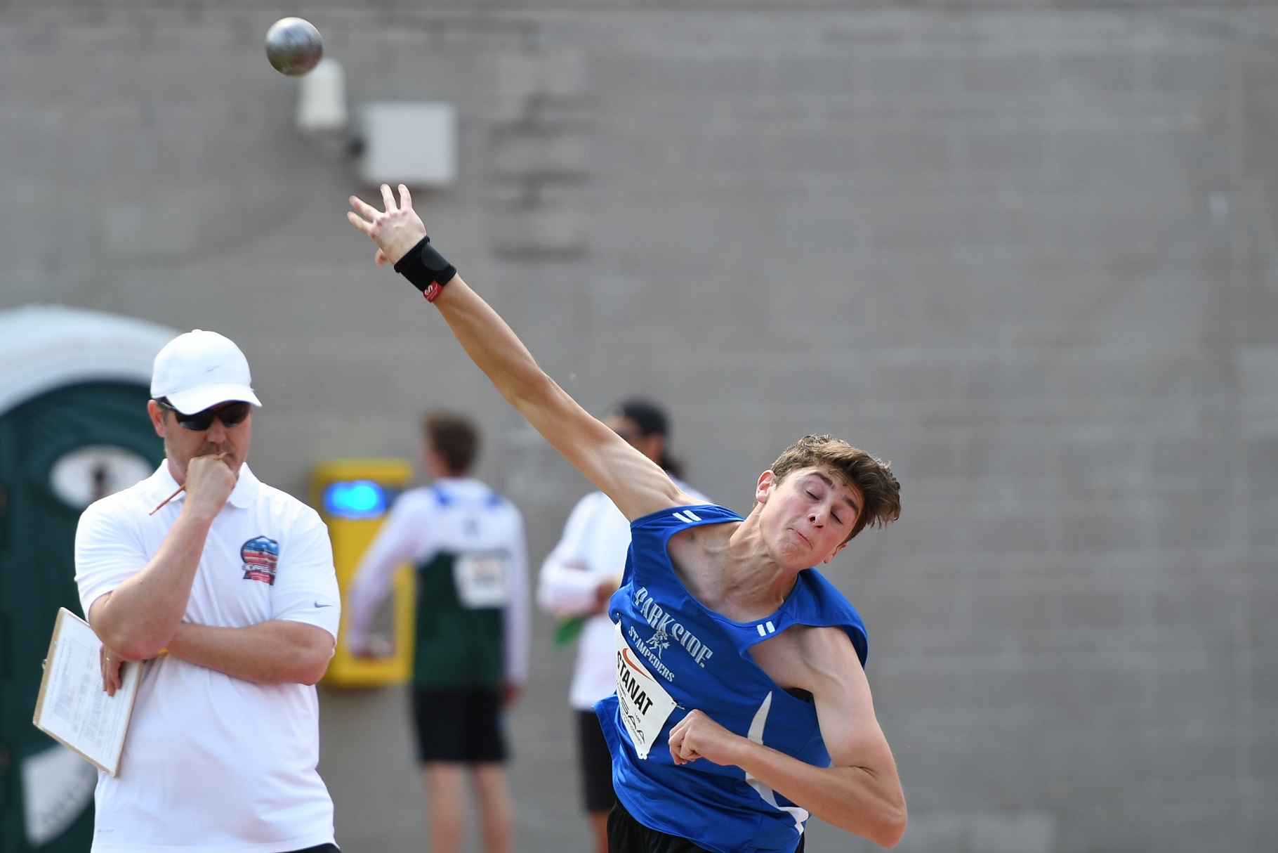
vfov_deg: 4.6
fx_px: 10651
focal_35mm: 300
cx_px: 639
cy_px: 426
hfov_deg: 6.9
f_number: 3.2
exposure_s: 1/1000
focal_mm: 200
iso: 110
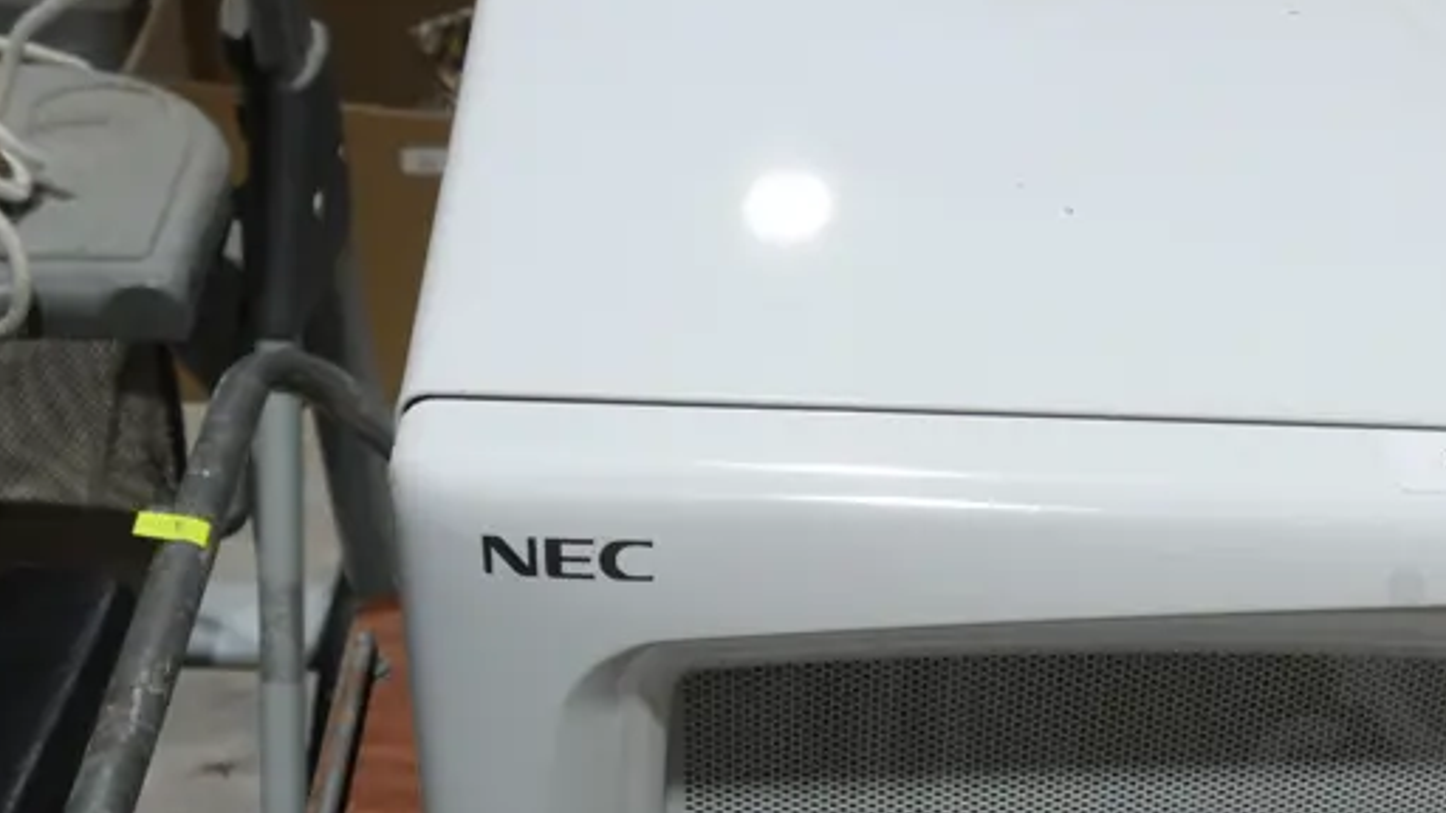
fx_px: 2339
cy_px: 853
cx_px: 1214
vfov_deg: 19.1
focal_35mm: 61
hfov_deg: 33.1
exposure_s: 1/60
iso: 200
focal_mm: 14
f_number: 5
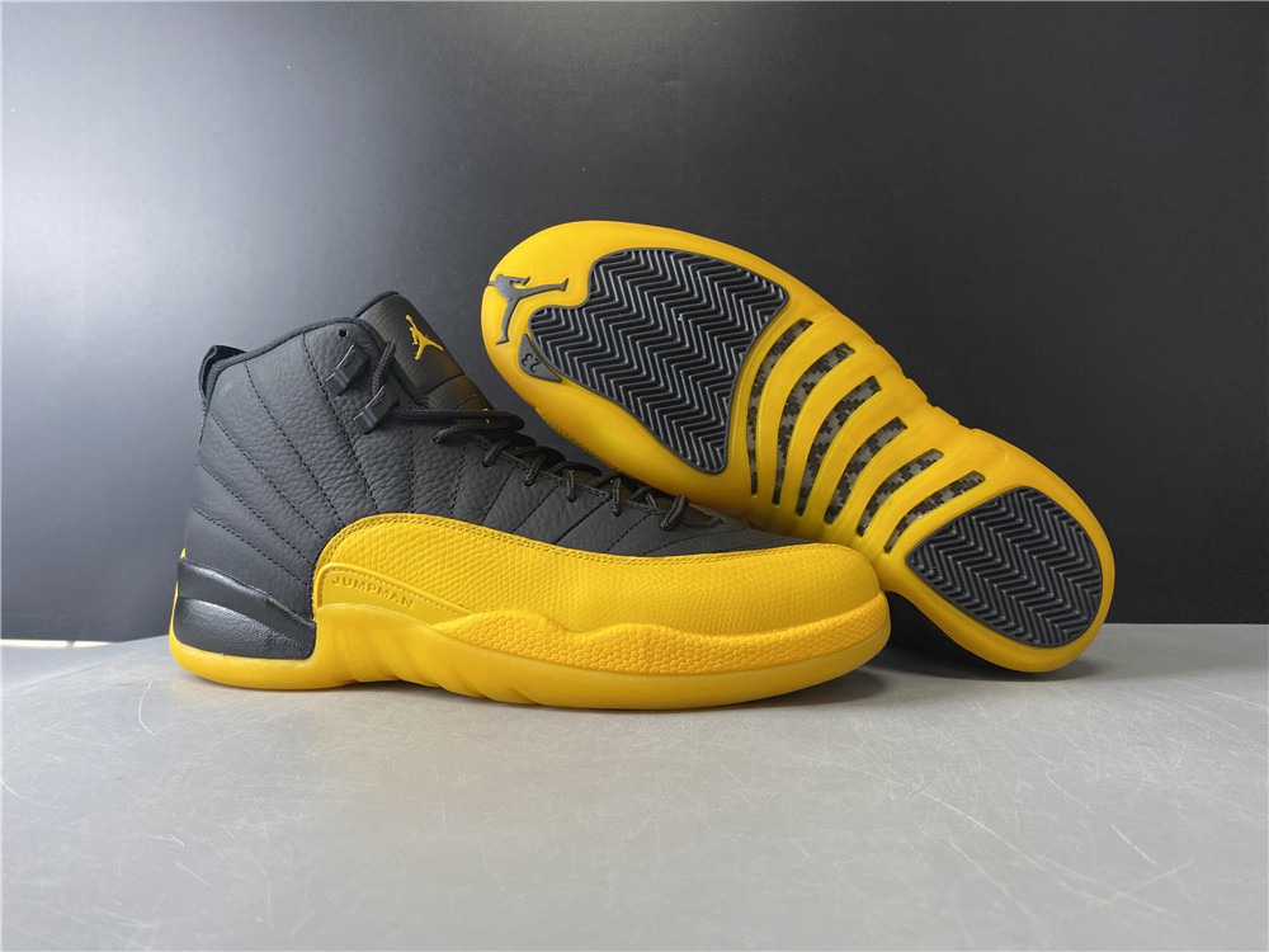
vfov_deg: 53.1
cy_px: 476
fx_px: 953
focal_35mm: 26
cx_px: 634
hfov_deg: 67.3
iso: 125
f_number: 1.8
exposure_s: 1/100
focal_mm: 4.25
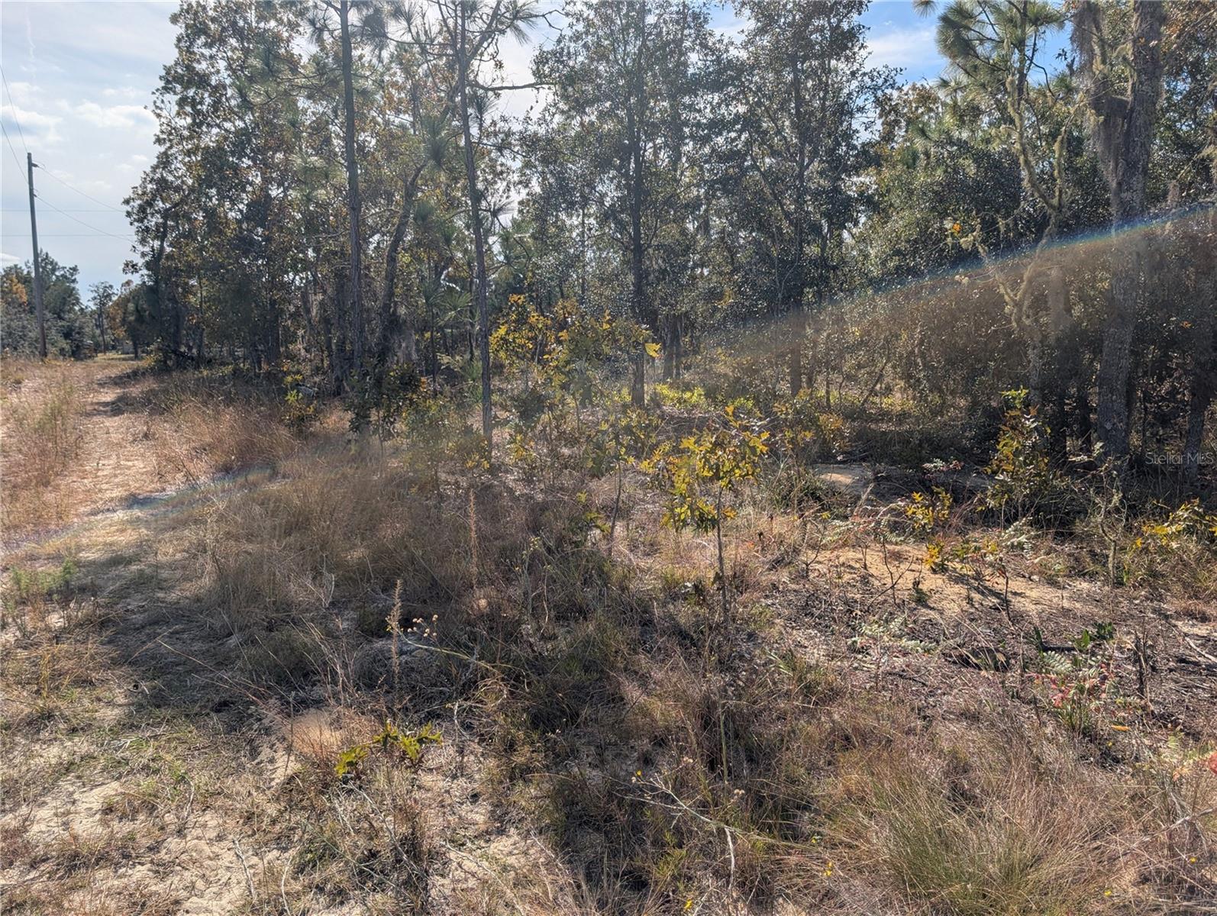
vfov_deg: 56.9
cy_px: 458
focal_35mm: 24
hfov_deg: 71.5
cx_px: 608
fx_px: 845
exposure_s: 1/1984
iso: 24
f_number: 1.68
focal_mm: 6.9
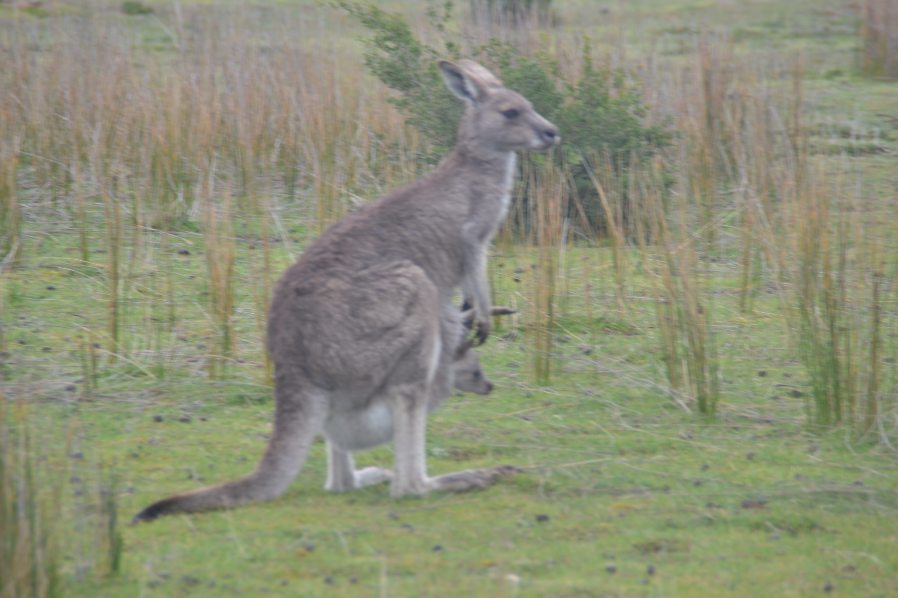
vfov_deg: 4.6
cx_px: 449
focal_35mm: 300
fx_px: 7482
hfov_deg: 6.9
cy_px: 299
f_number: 6.3
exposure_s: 1/60
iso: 100
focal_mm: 200
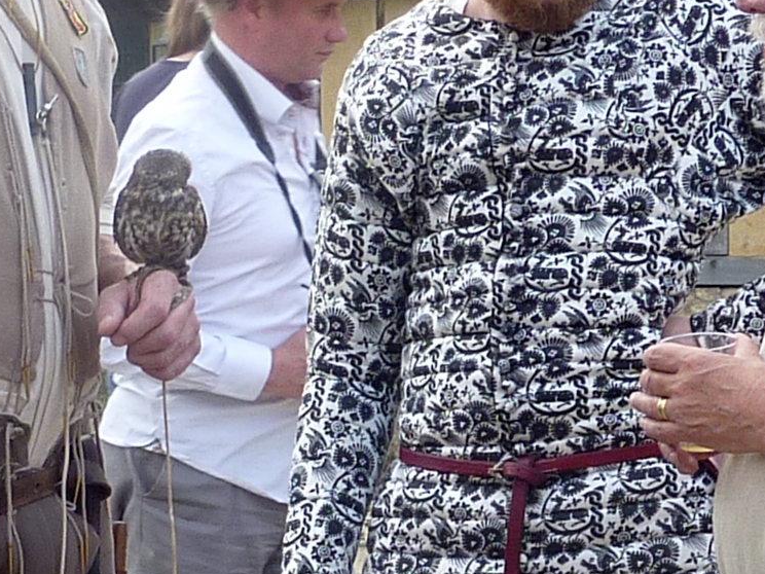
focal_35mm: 206
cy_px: 473
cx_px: 238
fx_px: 4553
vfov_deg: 7.2
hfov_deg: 9.6
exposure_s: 1/160
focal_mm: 6.9
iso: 80
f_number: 4
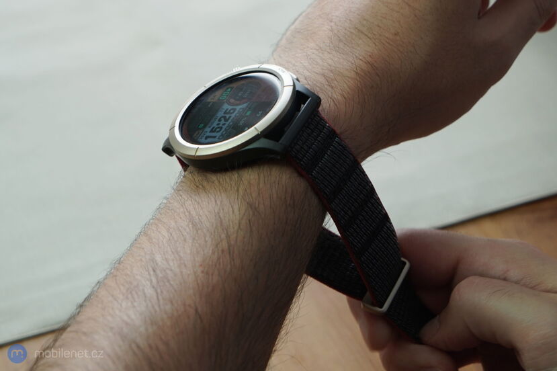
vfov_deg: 20.0
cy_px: 186
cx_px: 278
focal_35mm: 68
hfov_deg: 29.7
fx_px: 1052
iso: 500
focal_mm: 68
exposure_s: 1/125
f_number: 8
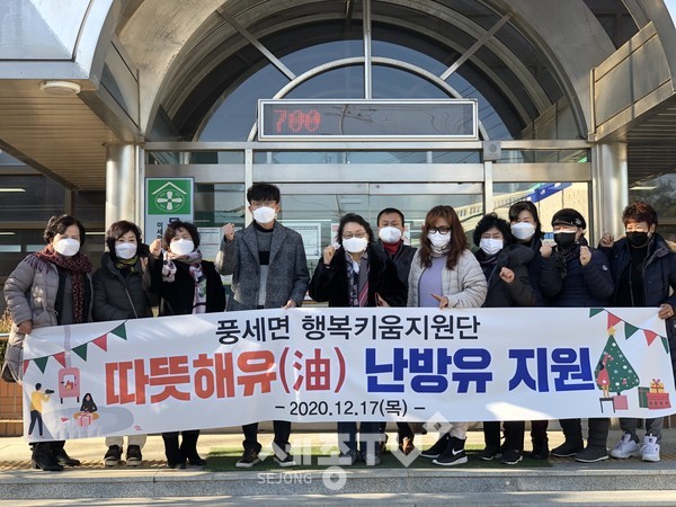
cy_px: 254
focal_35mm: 52
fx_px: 1015
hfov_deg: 36.8
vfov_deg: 28.0
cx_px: 338
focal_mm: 6
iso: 16
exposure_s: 1/152
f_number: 2.4
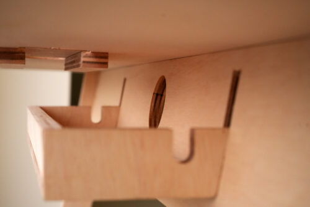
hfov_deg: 28.9
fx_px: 603
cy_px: 104
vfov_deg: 19.4
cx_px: 155
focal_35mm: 70
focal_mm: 70
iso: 5000
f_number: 5.6
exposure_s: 1/400
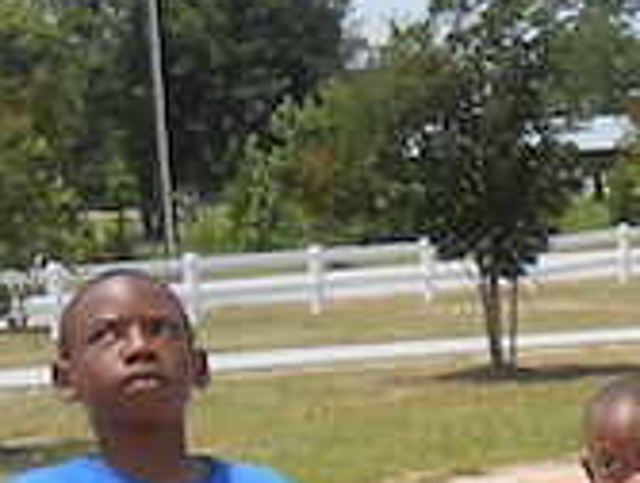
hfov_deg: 12.1
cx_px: 824
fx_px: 2946
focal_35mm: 159
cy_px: 529
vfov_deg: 9.3
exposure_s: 1/1000
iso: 80
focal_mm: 4.6
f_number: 3.5
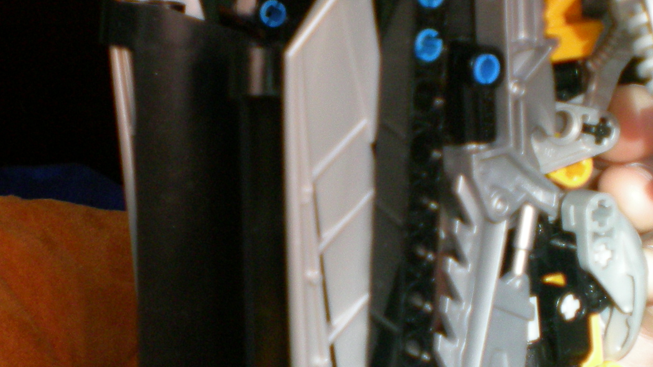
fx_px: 1593
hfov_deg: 23.2
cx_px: 352
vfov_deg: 13.1
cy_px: 125
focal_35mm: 92
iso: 197
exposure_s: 1/60
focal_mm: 6.3
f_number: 3.1
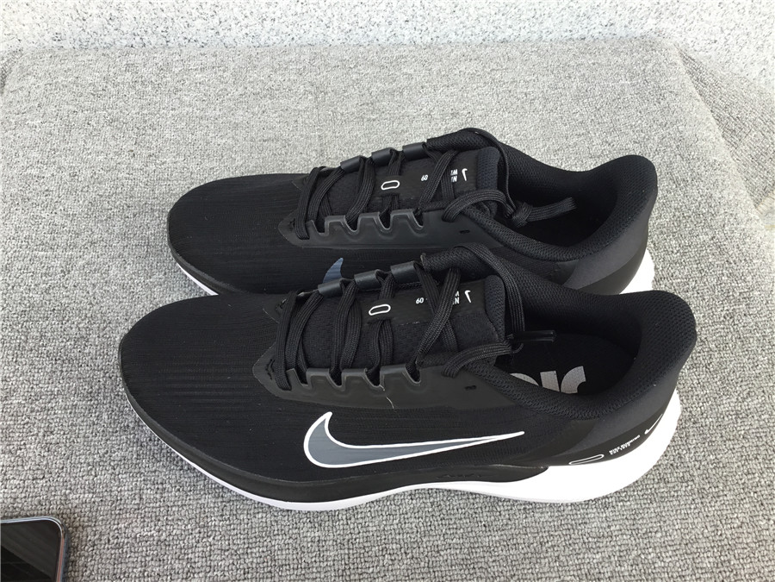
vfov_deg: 45.4
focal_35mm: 31
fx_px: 694
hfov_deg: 58.4
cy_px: 291
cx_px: 388
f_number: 2.4
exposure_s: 1/114
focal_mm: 3.3
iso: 25
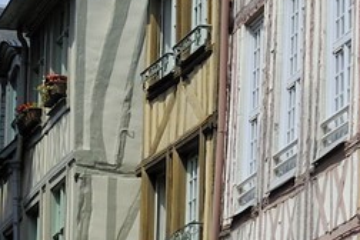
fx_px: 3050
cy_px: 466
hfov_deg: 6.2
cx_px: 1133
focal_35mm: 305
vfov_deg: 4.4
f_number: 14
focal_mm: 48
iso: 200
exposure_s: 1/200
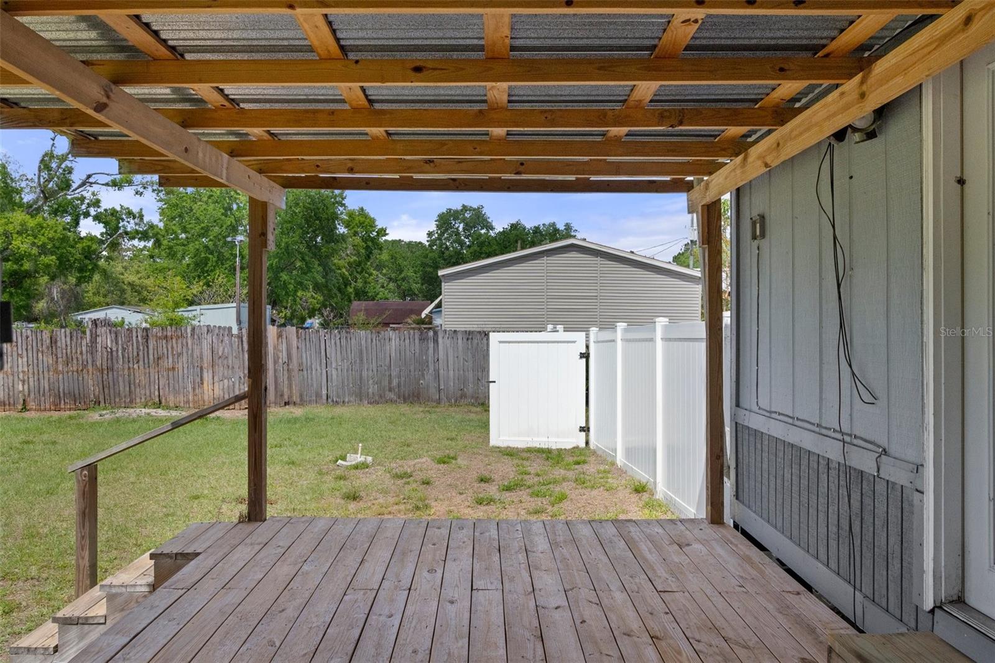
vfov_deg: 50.4
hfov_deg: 70.4
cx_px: 498
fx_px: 705
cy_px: 332
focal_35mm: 26
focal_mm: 17
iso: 800
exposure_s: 1/500
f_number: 8
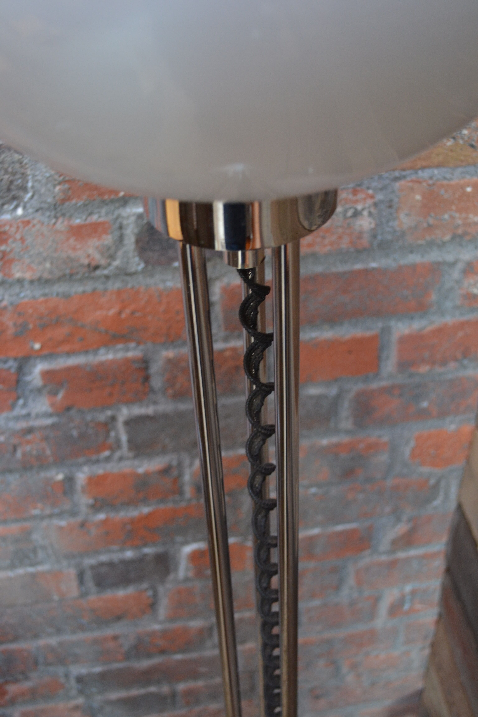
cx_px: 239
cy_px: 358
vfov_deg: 43.6
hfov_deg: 29.9
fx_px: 896
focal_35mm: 45
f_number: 4.5
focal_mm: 30
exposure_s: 1/15
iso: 1100
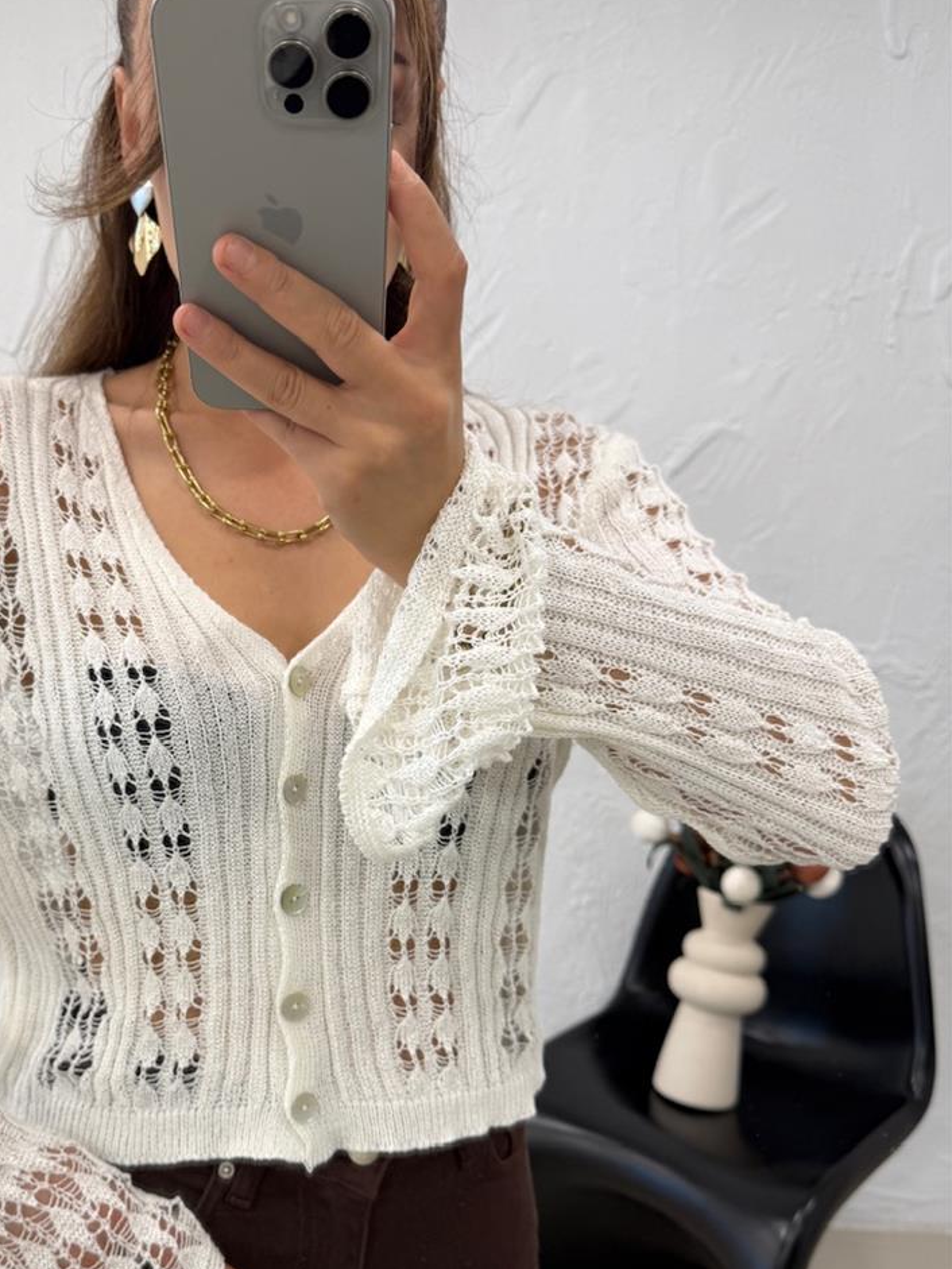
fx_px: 1246
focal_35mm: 34
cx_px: 280
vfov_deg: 53.6
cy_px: 760
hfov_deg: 41.0
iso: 64
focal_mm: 6.76
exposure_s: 1/100
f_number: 1.78
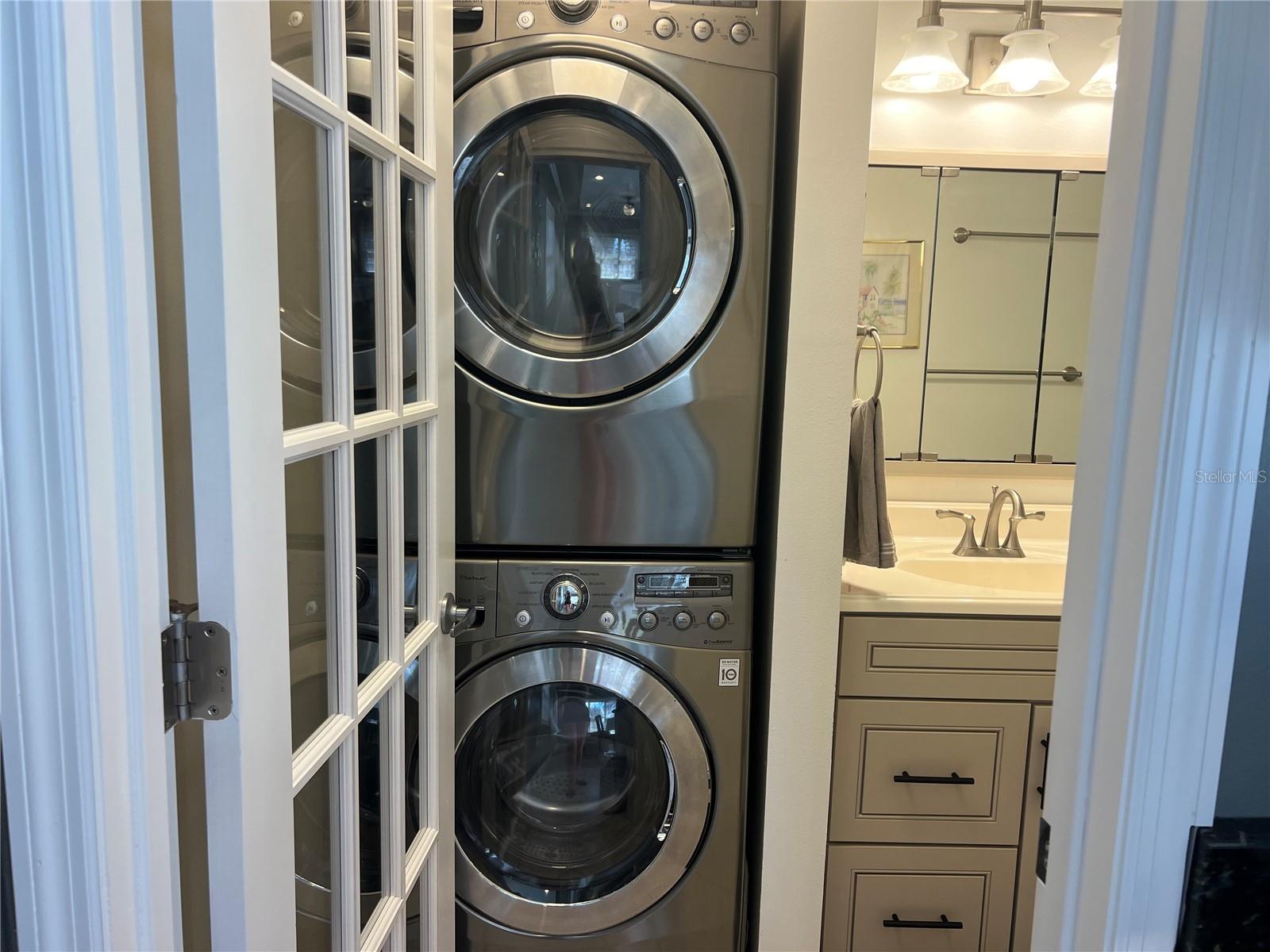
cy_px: 476
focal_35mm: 26
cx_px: 635
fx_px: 954
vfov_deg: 53.1
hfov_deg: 67.3
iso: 80
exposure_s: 1/120
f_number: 1.5
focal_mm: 5.7
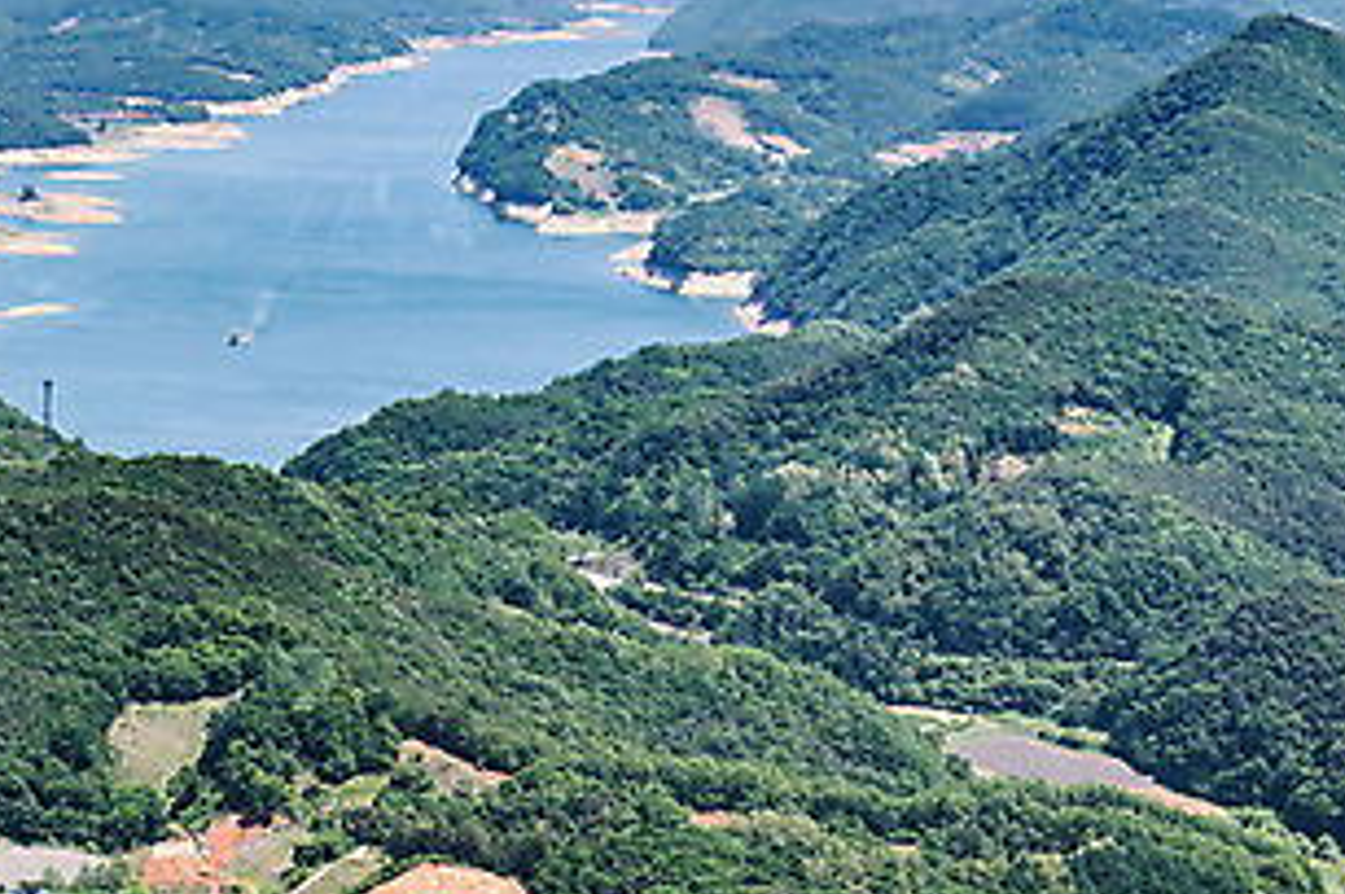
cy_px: 53
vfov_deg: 9.9
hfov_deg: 14.9
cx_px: 237
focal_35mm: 137
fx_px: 5113
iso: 100
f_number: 11
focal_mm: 70
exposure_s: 1/200
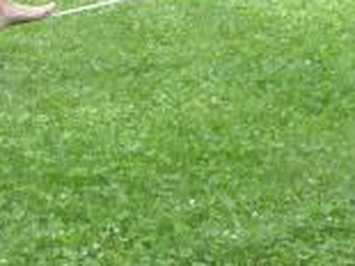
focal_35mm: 153
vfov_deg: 9.2
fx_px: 1568
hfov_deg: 12.9
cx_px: 82
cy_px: -241
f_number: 2.8
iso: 64
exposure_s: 1/177
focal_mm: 7.9
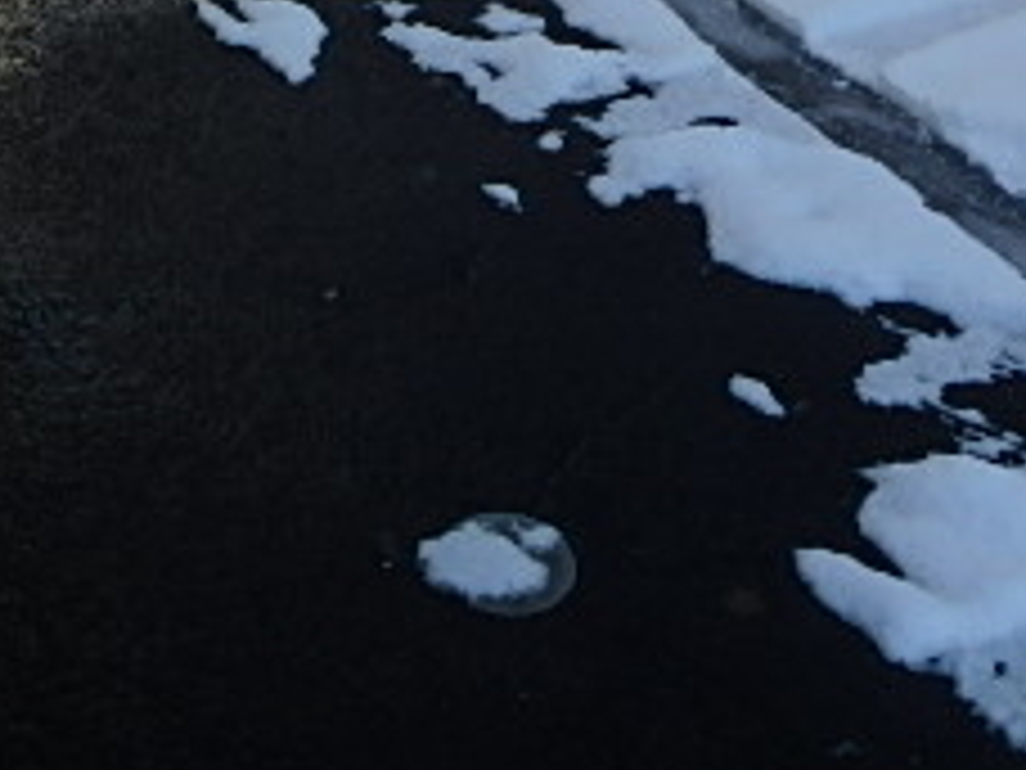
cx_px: 189
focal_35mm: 59
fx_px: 1749
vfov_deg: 21.9
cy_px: -279
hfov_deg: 31.7
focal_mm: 3.7
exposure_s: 1/640
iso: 125
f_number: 3.5
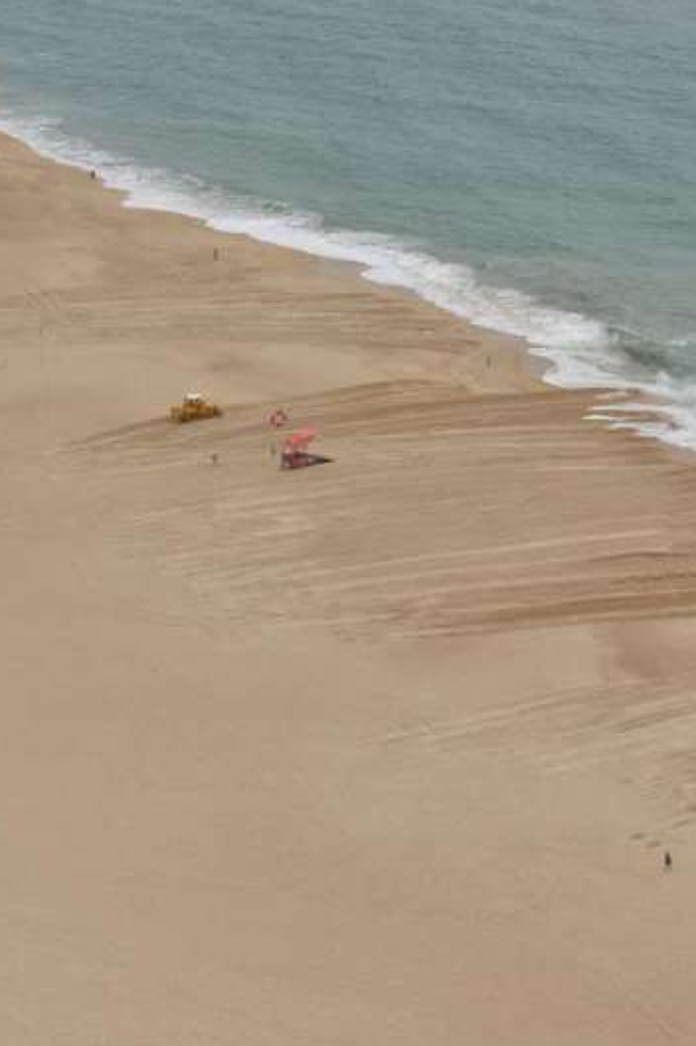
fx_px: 3078
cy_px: 520
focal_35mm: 106
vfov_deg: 19.3
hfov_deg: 12.8
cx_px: 641
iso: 125
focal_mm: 70
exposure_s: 1/125
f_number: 18
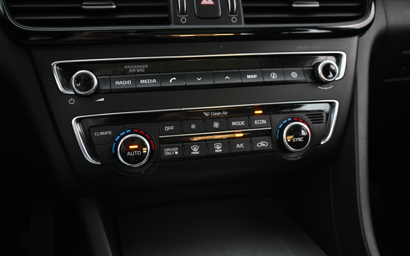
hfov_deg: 57.8
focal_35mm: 33
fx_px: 372
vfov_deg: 38.1
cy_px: 127
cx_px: 204
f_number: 4
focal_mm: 21.5
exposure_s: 1/30
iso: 3600
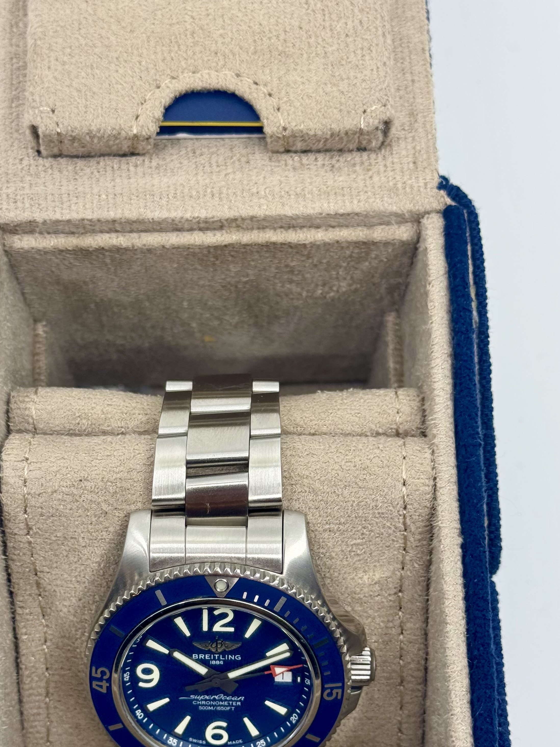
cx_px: 230
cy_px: 462
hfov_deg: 22.2
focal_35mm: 66
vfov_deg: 29.3
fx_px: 1424
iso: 64
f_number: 1.78
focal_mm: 6.76
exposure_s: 1/392
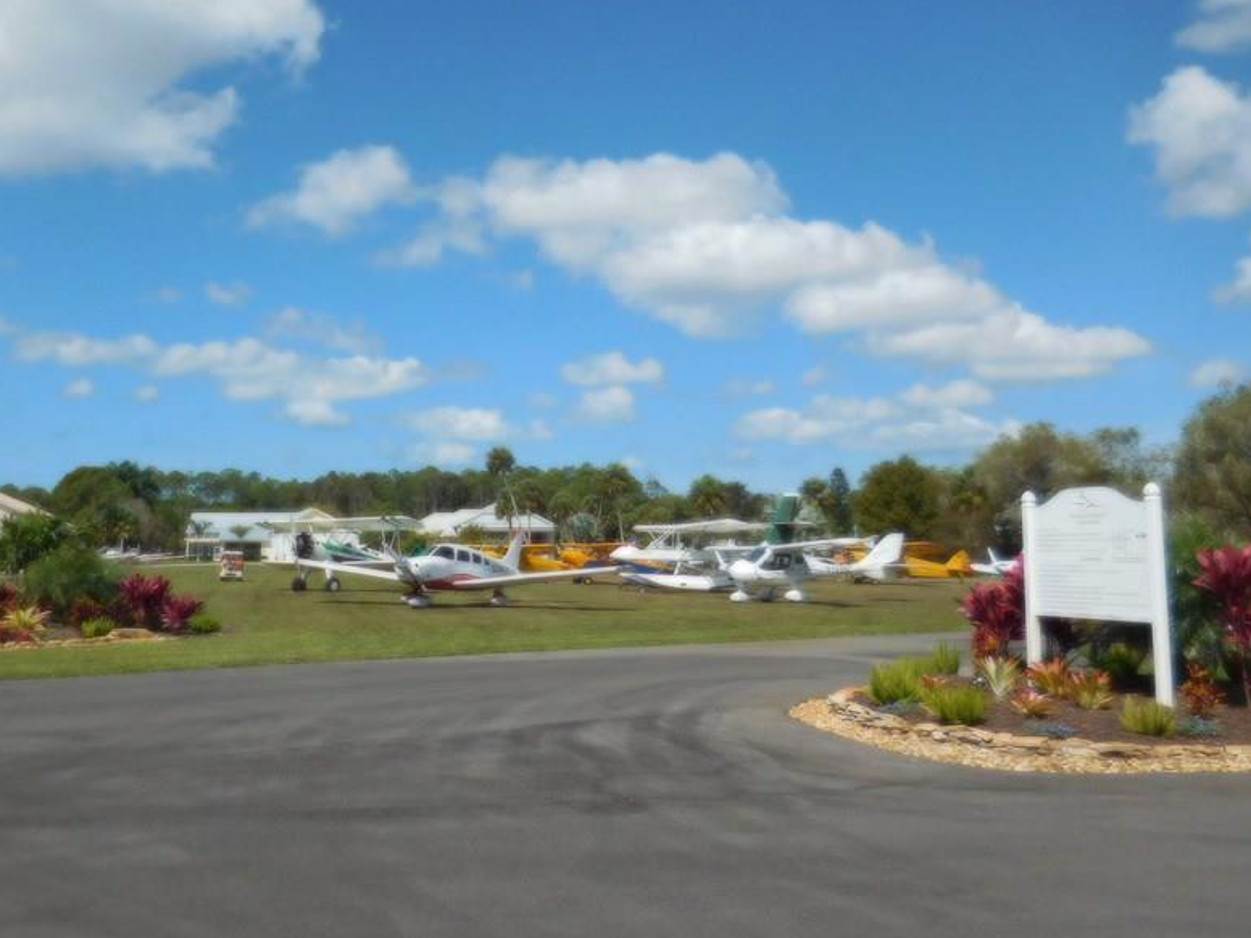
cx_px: 493
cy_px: 406
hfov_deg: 54.9
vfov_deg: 42.9
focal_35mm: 33
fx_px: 1193
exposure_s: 1/640
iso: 125
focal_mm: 4.5
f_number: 6.6
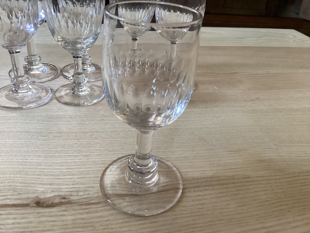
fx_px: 278
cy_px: 116
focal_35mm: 31
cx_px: 155
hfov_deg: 58.4
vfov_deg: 45.4
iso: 250
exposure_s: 1/33
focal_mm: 3.3
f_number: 2.4
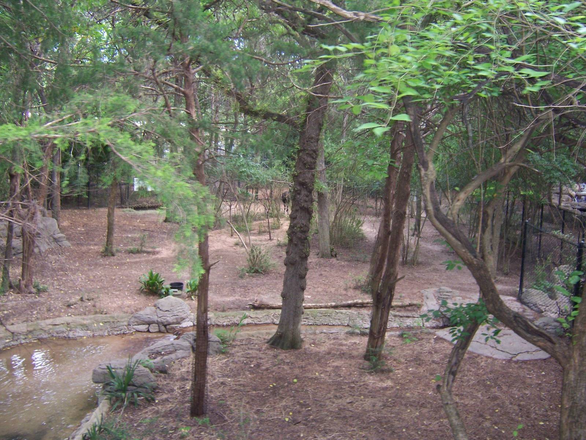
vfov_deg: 42.9
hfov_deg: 55.4
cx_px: 293
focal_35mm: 33
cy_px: 220
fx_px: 559
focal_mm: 5.5
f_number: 2.8
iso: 140
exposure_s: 1/60
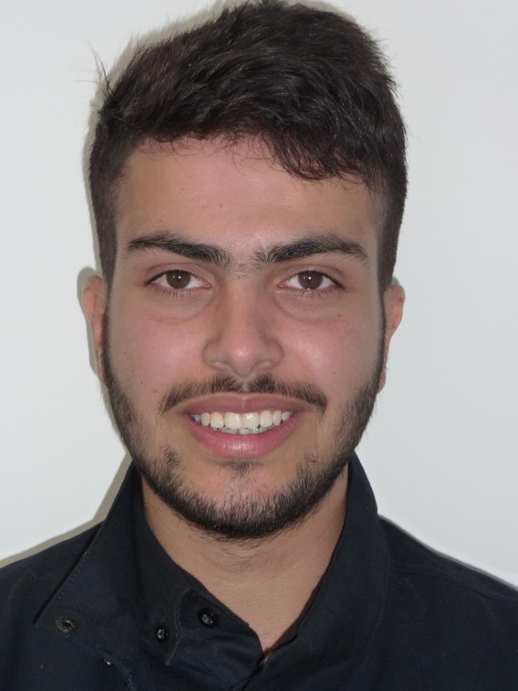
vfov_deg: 18.9
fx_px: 2075
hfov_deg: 14.2
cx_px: 259
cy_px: 346
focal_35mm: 104
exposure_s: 1/40
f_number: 4.3
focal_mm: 17
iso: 125
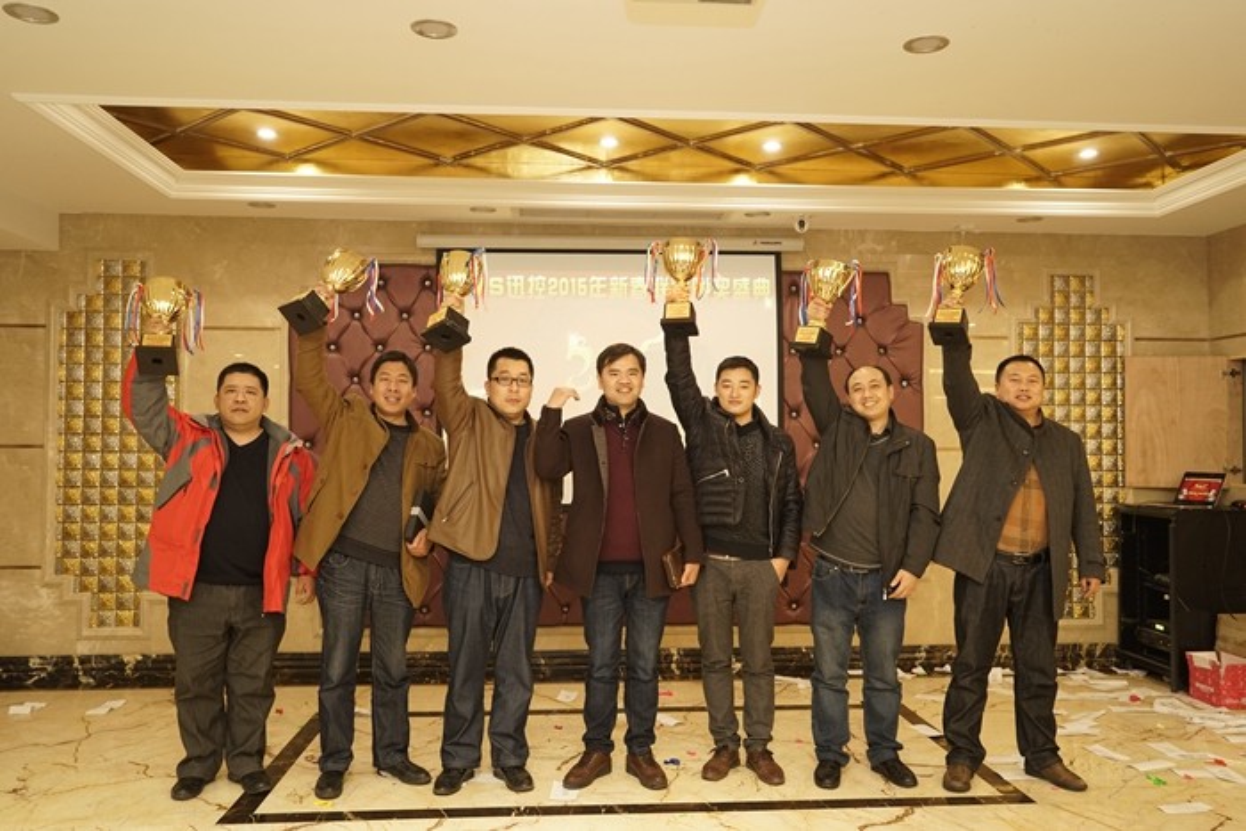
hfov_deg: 63.6
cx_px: 623
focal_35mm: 29
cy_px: 416
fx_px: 1004
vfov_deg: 45.0
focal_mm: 29
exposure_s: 1/40
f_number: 4
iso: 1250
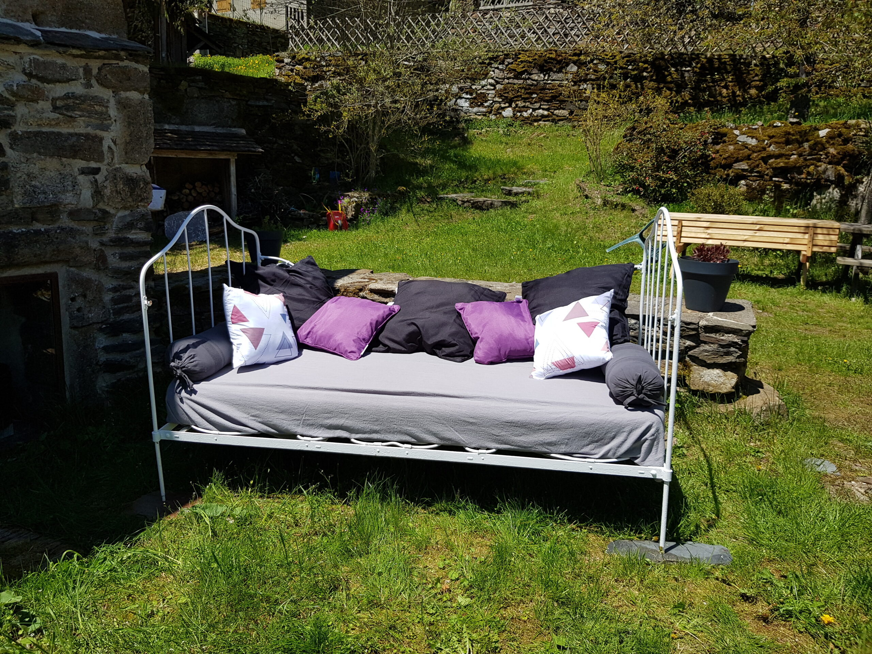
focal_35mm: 26
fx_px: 655
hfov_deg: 67.3
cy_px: 327
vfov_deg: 53.1
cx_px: 436
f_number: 1.7
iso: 40
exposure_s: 1/2296
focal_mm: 4.2
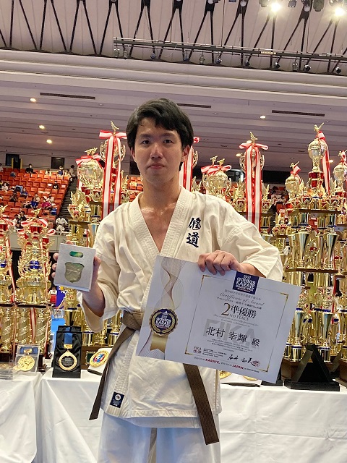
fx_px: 374
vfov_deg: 63.4
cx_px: 174
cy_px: 232
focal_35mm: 28
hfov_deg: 49.7
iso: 125
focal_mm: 3.99
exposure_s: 1/60
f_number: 1.8
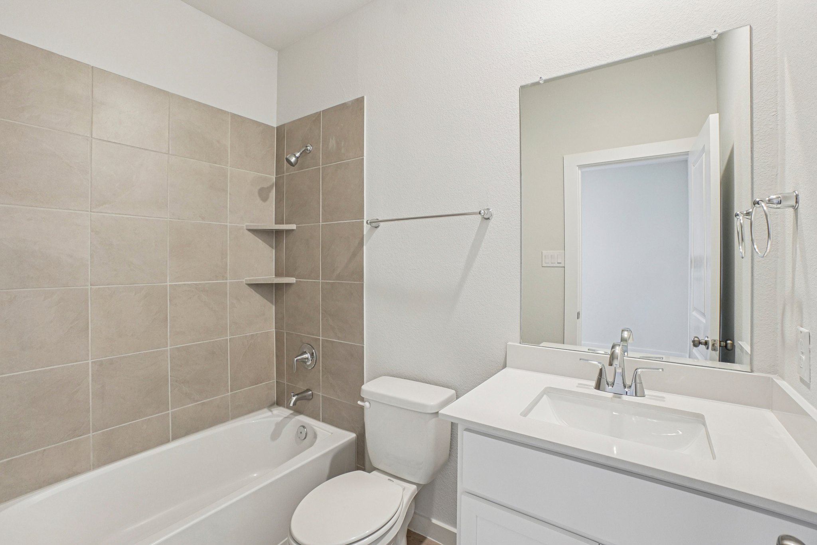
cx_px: 408
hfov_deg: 100.4
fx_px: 340
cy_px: 272
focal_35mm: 15
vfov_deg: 77.3
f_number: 8
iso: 400
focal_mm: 10
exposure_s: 1/6
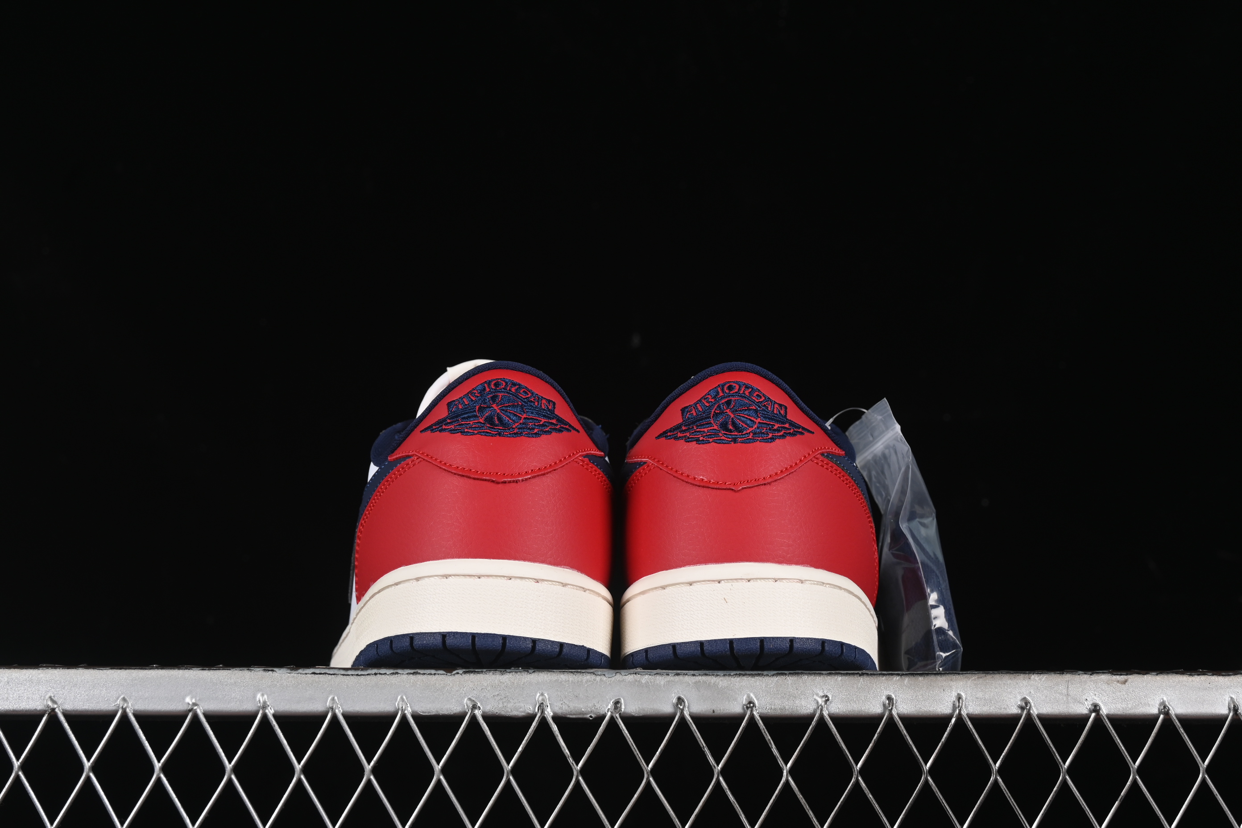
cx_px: 621
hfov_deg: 27.0
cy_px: 414
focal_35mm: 75
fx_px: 2587
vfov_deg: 18.2
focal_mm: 50
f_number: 8
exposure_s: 1/80
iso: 160
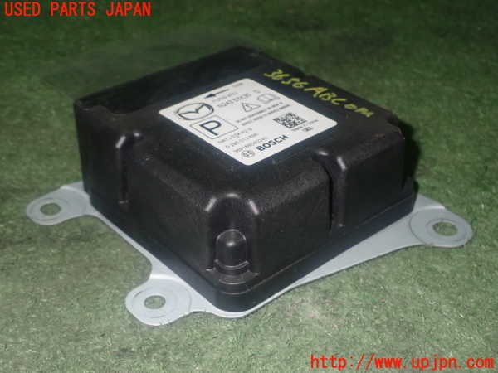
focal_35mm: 50
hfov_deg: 38.2
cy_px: 186
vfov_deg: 29.1
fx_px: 719
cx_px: 249
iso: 800
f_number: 9
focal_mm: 9.01
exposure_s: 1/50
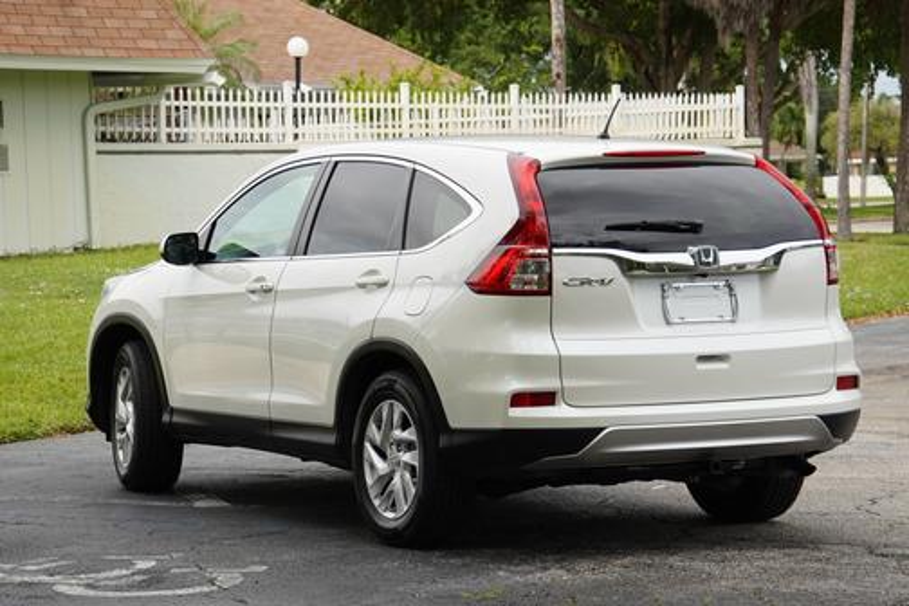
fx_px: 2954
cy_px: 303
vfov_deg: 11.7
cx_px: 454
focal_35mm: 117
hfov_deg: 17.5
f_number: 5.6
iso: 320
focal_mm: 78
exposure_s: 1/800
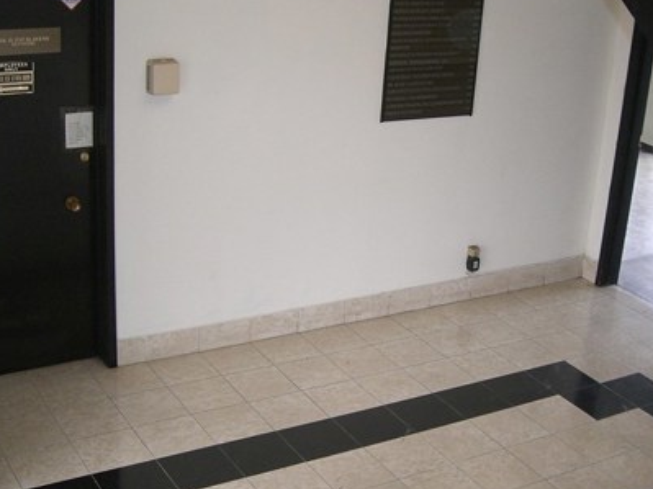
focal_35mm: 61
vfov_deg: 24.0
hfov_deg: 31.5
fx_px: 1150
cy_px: 262
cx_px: 430
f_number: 2.7
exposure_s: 1/160
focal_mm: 6.2
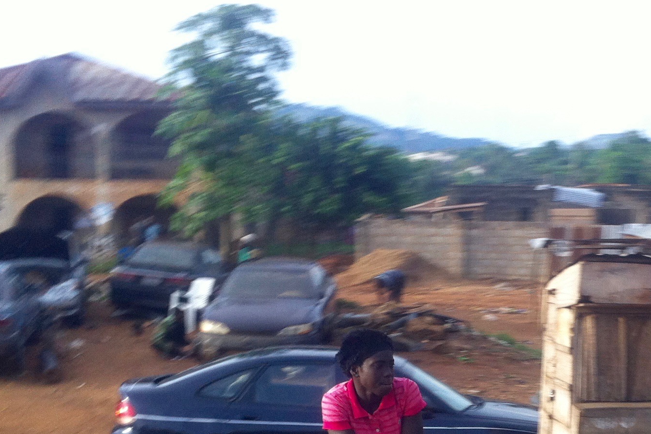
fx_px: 1266
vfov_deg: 18.9
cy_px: 434
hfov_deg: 28.3
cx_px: 507
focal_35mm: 70
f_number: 2.8
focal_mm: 3.85
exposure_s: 1/60
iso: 100
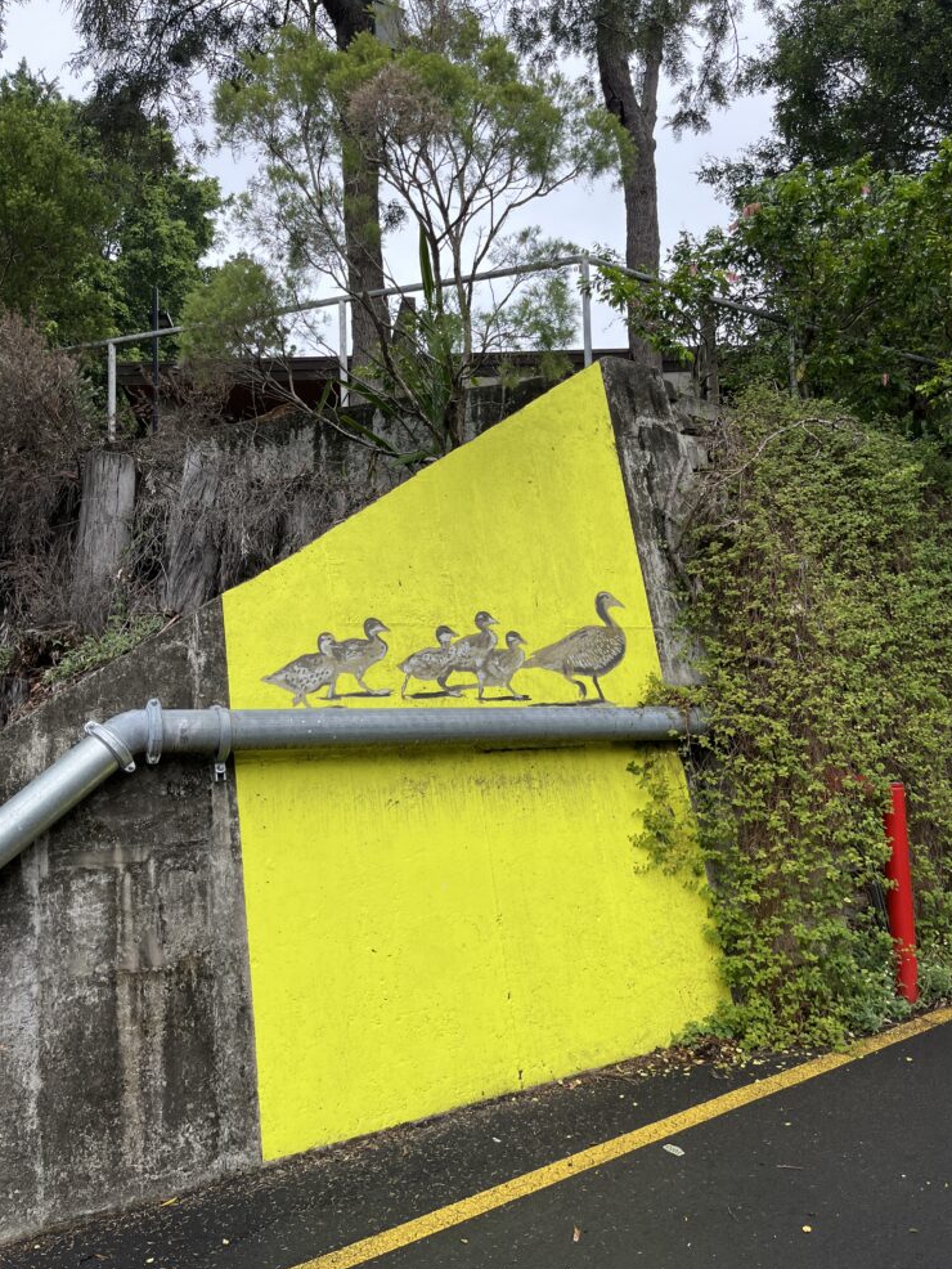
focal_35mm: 27
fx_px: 990
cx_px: 491
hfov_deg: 51.4
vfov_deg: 65.3
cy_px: 636
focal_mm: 5.1
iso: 50
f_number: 1.6
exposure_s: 1/1252
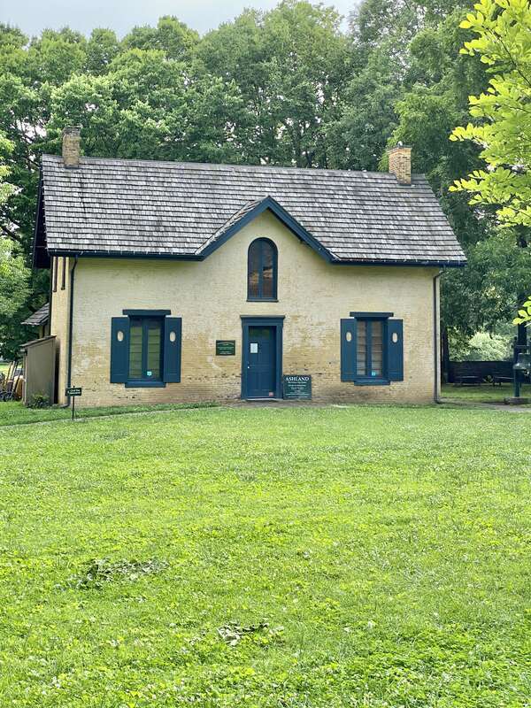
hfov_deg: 28.0
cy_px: 354
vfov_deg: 36.8
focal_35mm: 52
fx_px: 1064
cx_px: 266
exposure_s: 1/417
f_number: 2
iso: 20
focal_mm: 6
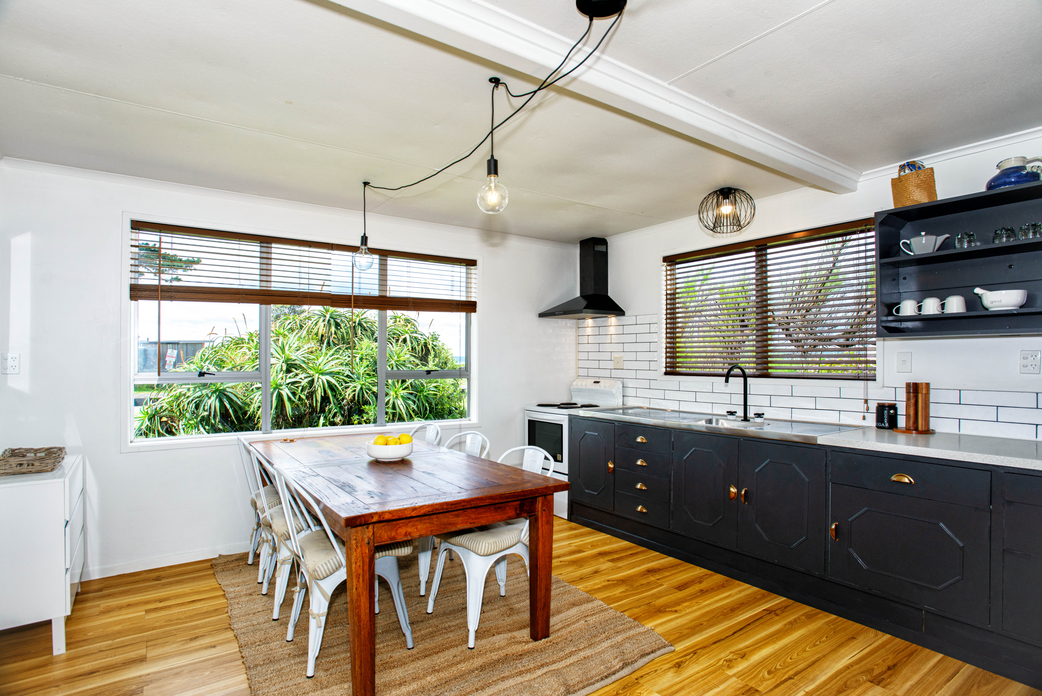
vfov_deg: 64.6
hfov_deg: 86.9
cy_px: 348
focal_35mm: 19
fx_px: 550
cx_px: 521
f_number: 9
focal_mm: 19
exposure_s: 1/60
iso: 400
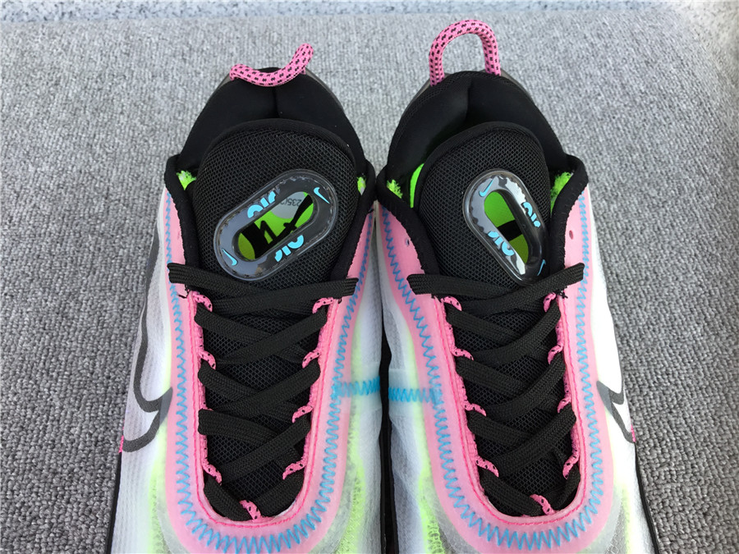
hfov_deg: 58.4
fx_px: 662
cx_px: 370
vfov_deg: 45.4
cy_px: 277
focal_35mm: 31
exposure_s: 1/100
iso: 32
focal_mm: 3.3
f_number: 2.4
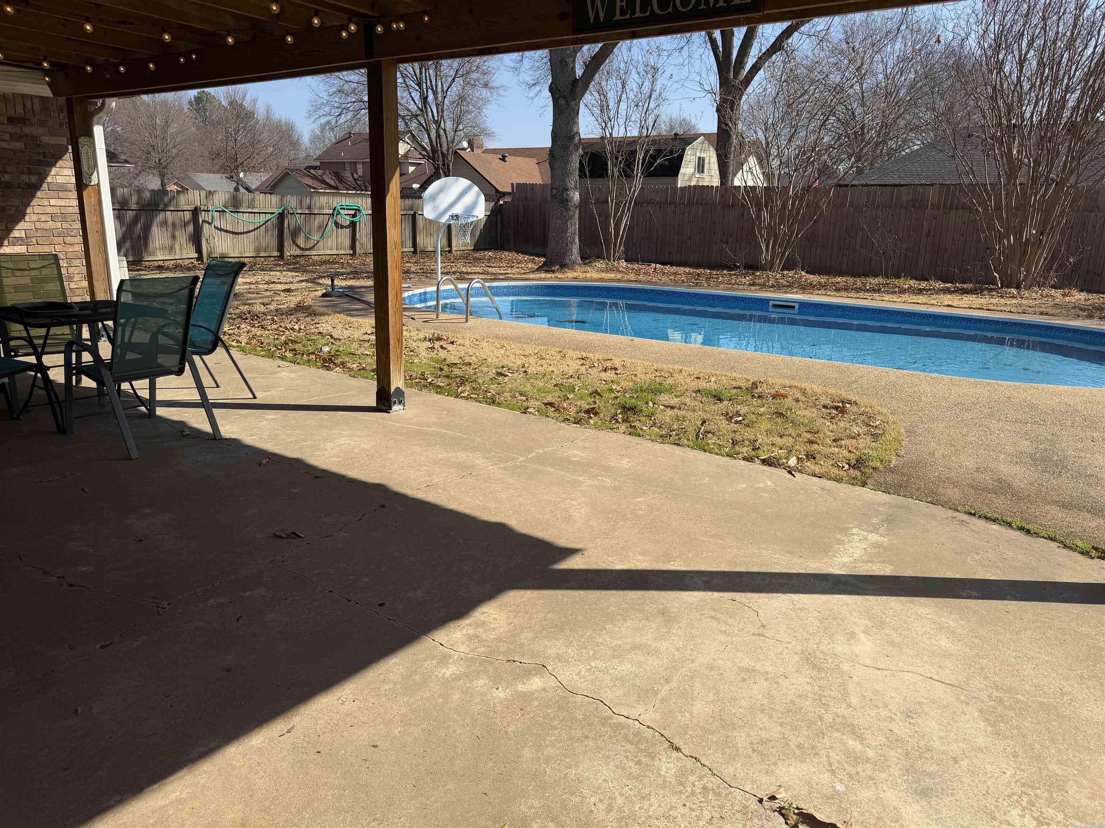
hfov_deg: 71.6
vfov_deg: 56.8
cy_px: 414
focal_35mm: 24
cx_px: 552
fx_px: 766
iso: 80
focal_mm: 6.76
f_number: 1.78
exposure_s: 1/4405
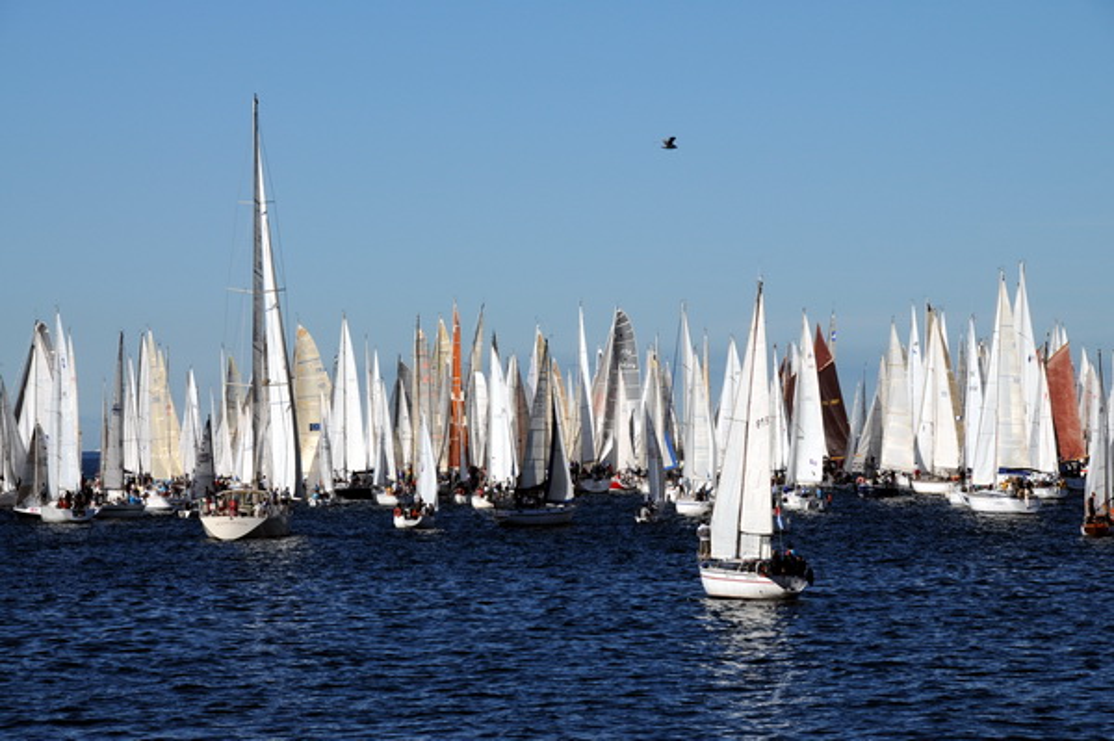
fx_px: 4870
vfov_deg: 8.7
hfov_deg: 13.1
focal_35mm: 158
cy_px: 370
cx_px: 557
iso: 200
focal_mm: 105
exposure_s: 1/640
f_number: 13
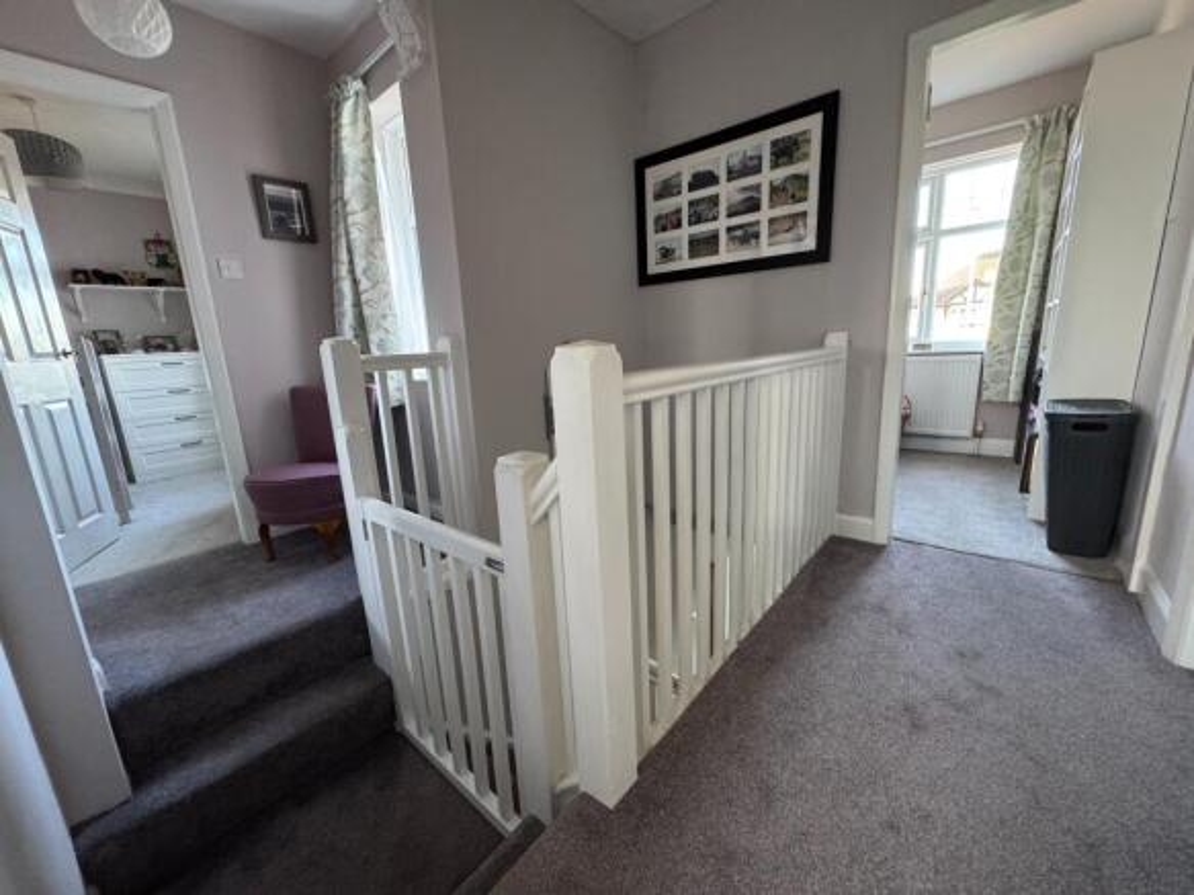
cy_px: 448
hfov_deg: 102.1
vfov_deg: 85.7
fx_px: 483
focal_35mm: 14
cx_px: 597
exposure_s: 1/60
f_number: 2.2
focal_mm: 2.22
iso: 500
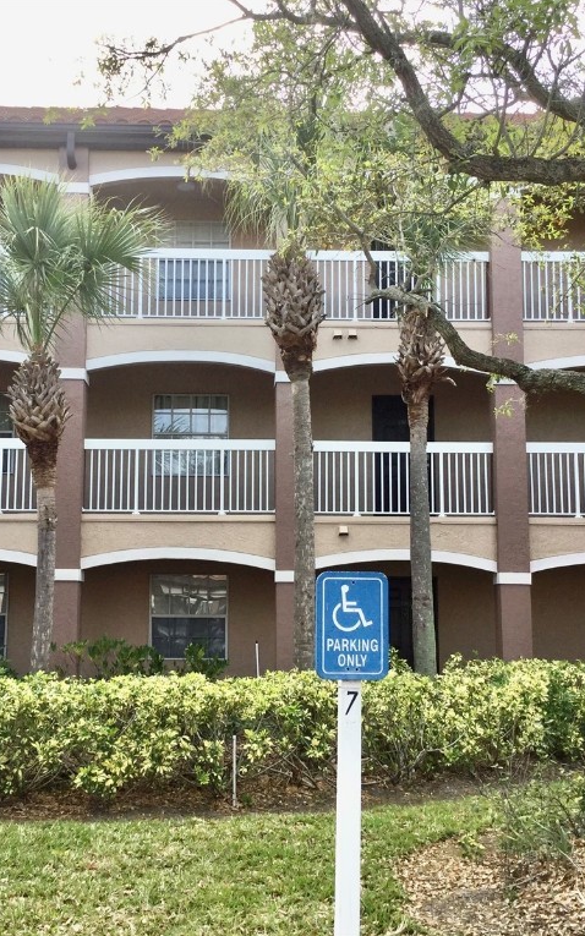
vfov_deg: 45.3
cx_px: 244
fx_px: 1123
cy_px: 467
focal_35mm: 44
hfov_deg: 29.2
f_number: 2.4
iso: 25
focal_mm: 3.3
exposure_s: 1/256
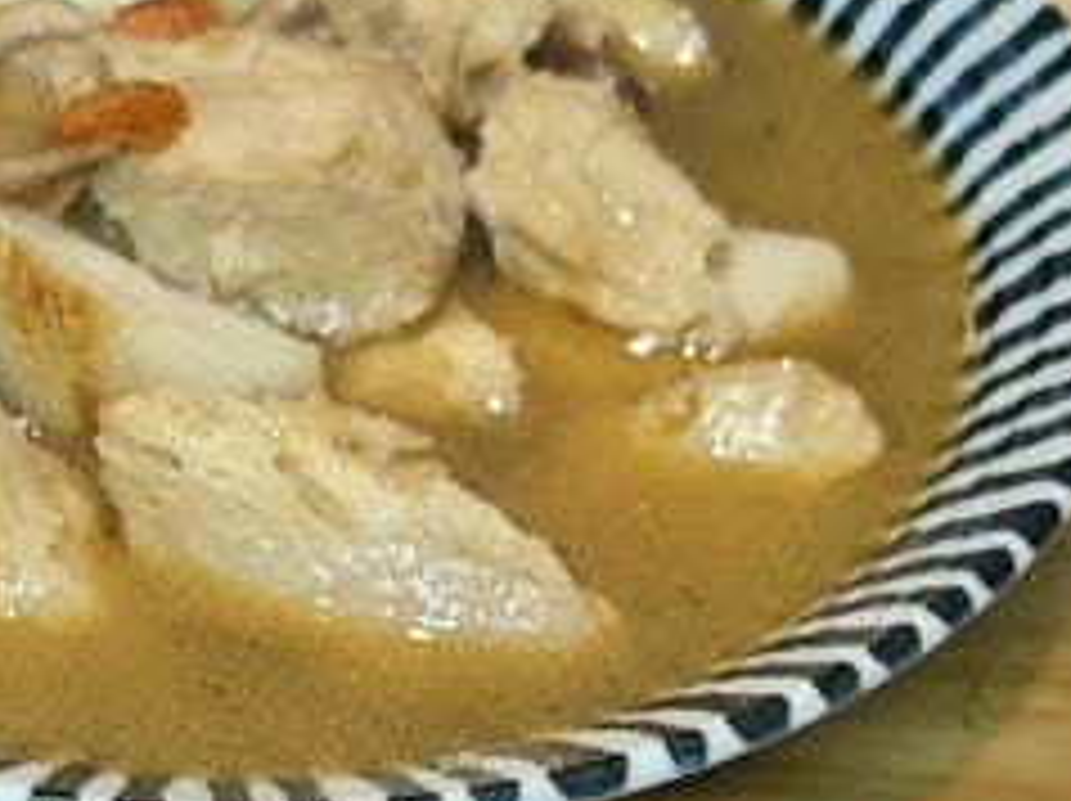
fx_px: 3585
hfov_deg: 17.0
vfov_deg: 12.6
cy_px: 842
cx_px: 531
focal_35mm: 116
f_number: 1.63
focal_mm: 8.72
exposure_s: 1/60
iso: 500
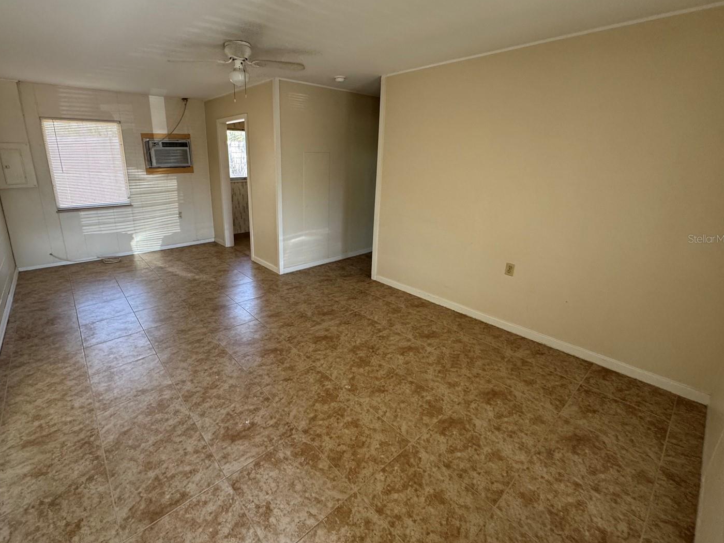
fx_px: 335
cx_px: 323
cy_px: 238
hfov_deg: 94.1
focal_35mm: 16
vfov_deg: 77.8
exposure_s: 1/99
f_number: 2.2
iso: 250
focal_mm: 2.22
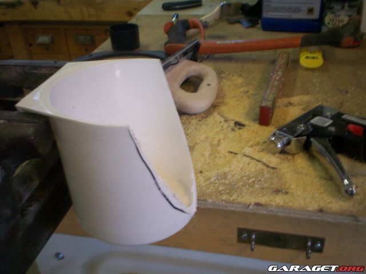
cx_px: 183
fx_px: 381
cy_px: 137
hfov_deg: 51.4
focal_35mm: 36
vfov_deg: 39.7
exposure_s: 1/15.7
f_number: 4.5
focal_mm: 6
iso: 140
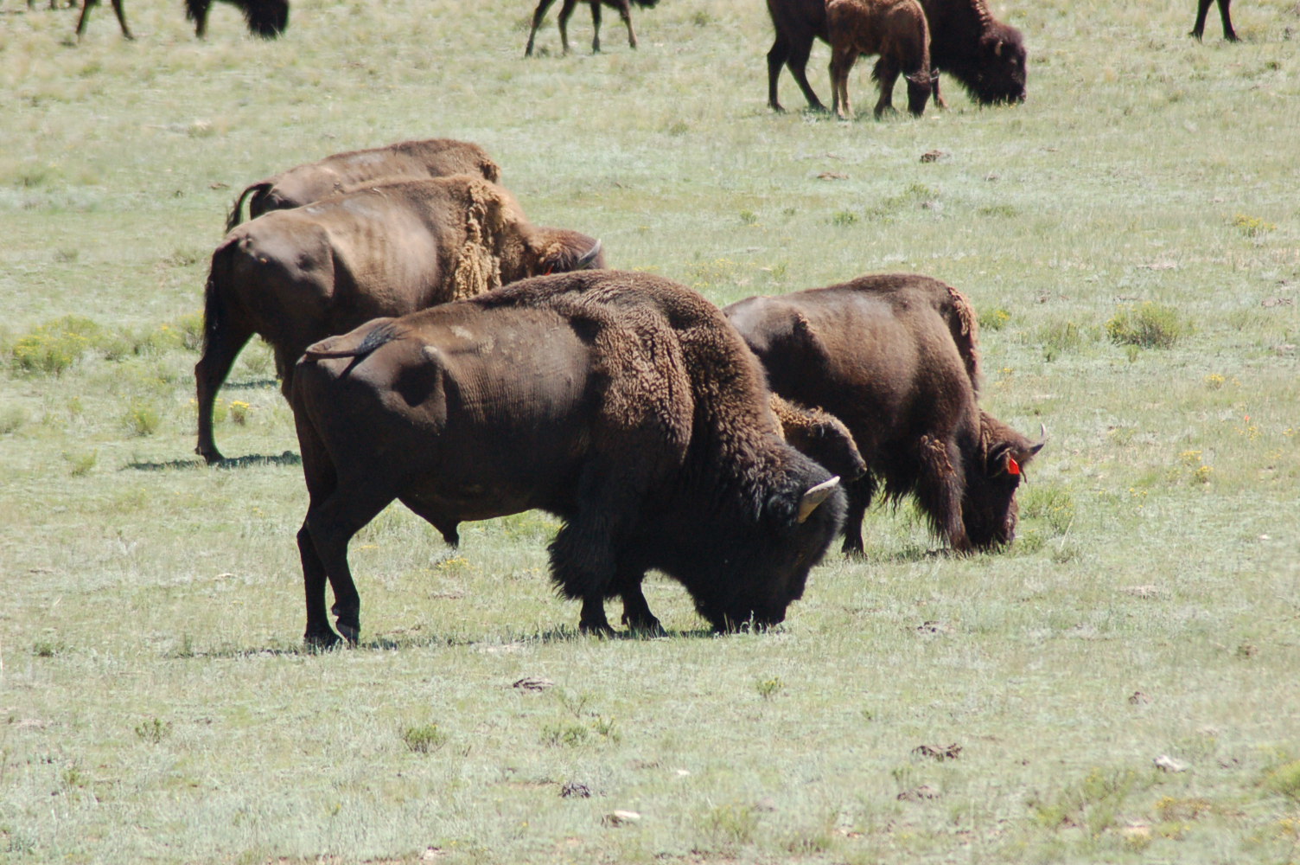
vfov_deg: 3.0
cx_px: 650
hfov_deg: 4.6
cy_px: 432
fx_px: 16235
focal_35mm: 450
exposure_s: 1/800
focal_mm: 300
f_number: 7.1
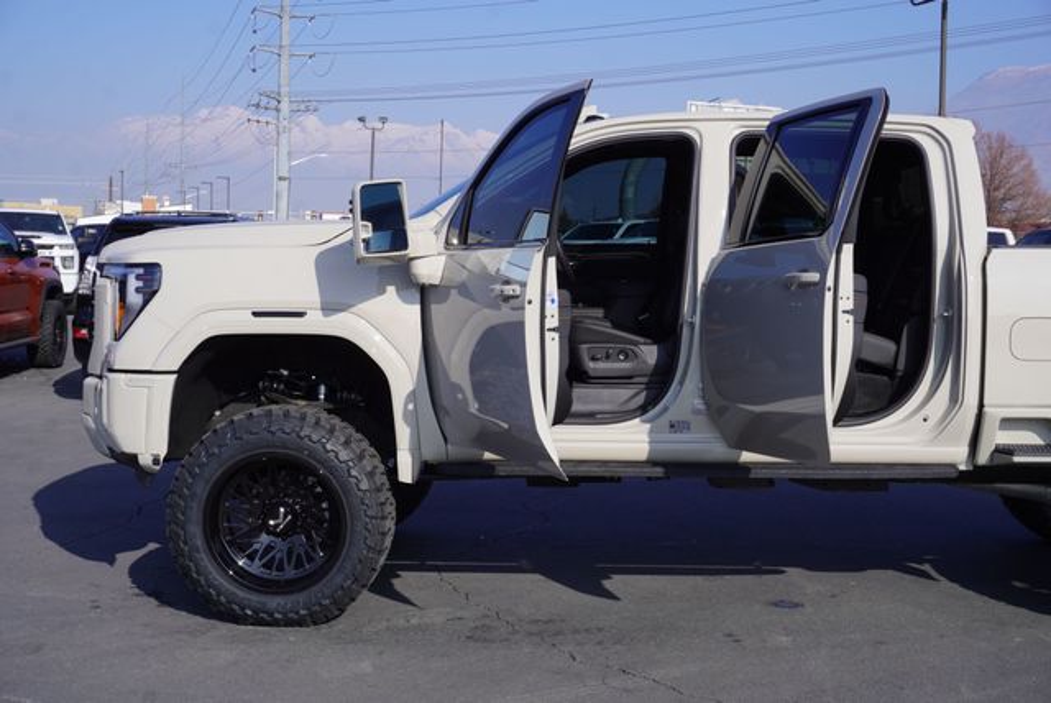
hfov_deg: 41.1
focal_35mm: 48
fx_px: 1403
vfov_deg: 28.1
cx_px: 526
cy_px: 352
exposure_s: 1/160
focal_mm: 32
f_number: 11
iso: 100
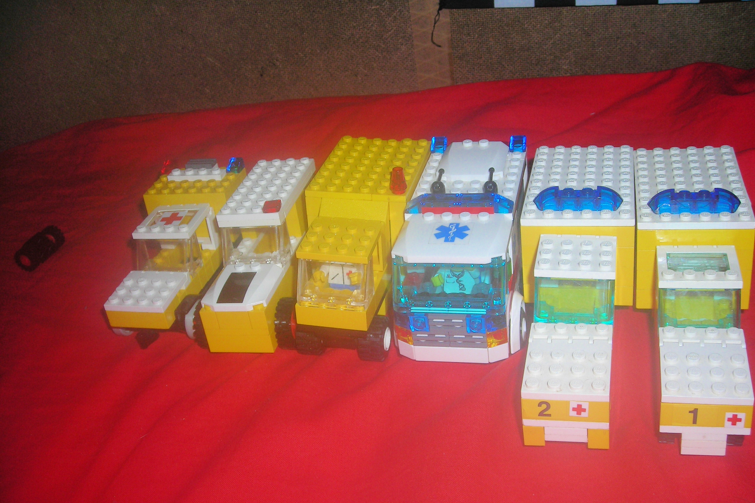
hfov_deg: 48.5
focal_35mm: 40
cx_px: 378
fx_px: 839
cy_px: 282
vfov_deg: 33.4
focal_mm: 6.3
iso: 50
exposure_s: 1/60.1
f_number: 3.2
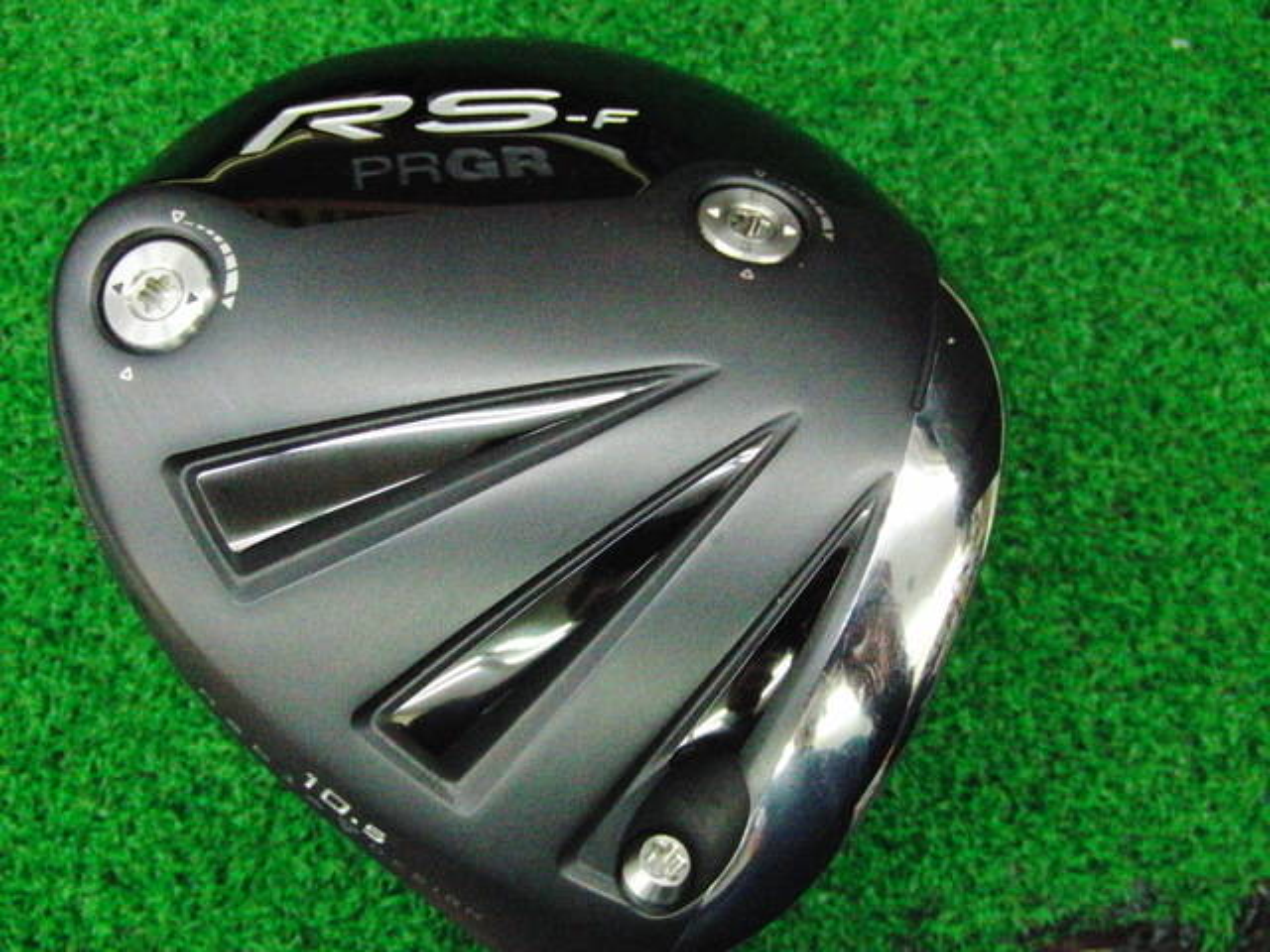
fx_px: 1357
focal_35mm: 37
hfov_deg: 50.1
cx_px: 635
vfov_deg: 38.7
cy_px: 476
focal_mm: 6.42
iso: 3200
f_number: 3.6
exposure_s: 1/250
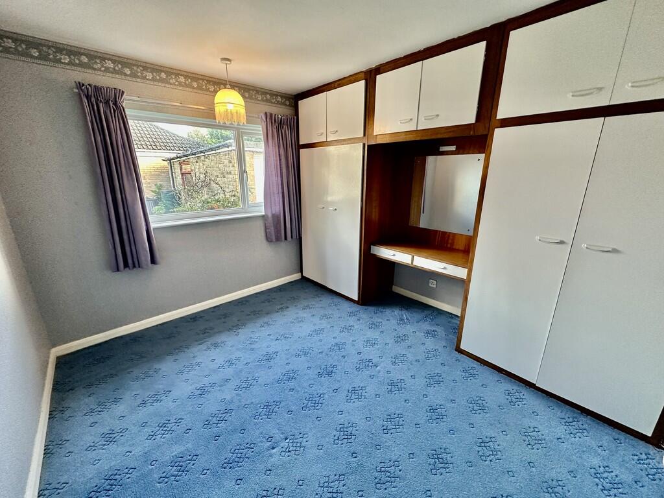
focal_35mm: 14
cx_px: 332
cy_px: 249
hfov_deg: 102.1
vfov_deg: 85.7
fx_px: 269
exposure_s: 1/50
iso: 200
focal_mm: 2.22
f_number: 2.2
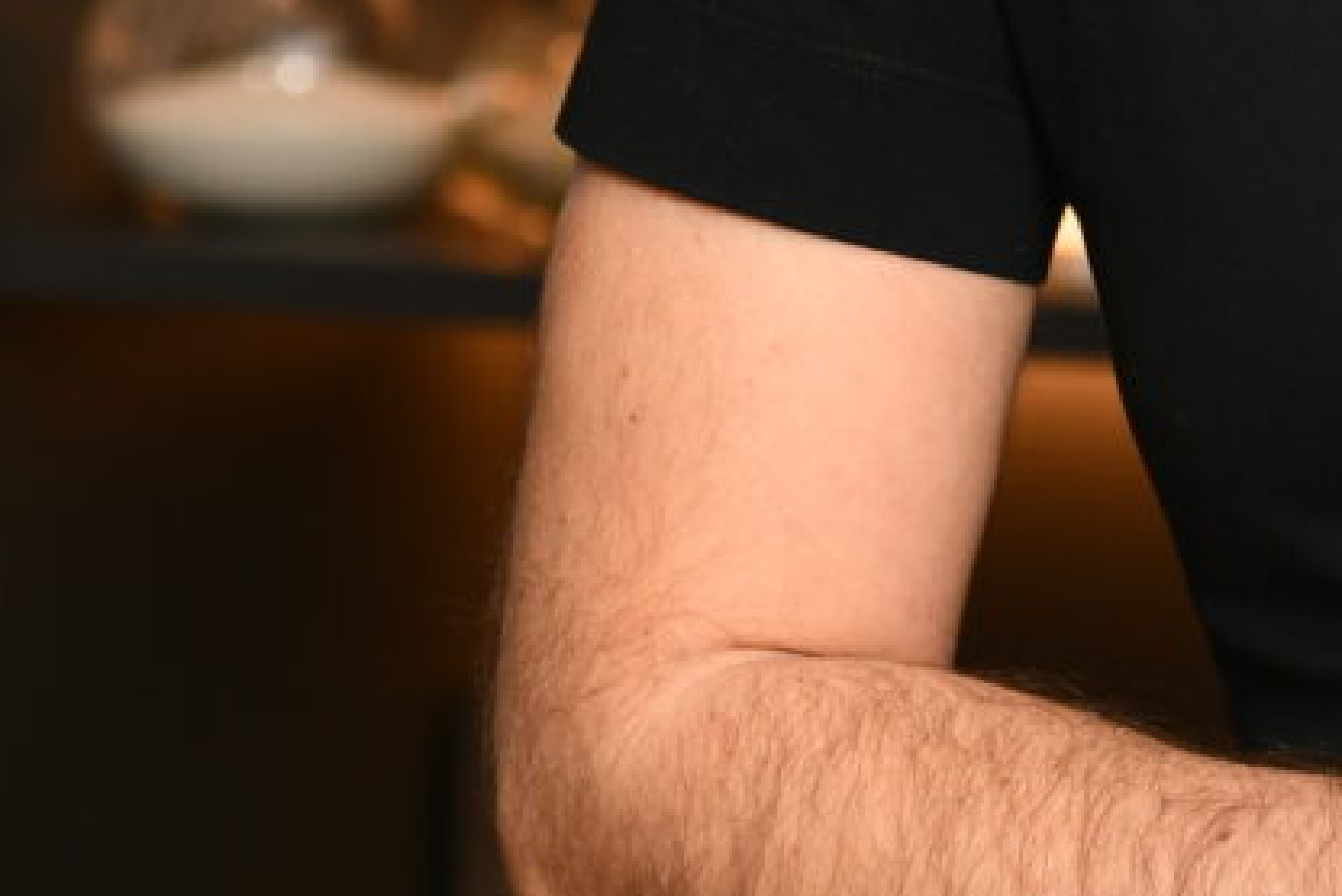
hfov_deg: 3.9
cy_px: -482
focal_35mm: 529
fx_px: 19733
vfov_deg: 2.6
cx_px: 1423
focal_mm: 86
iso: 125
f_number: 3.5
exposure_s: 1/125
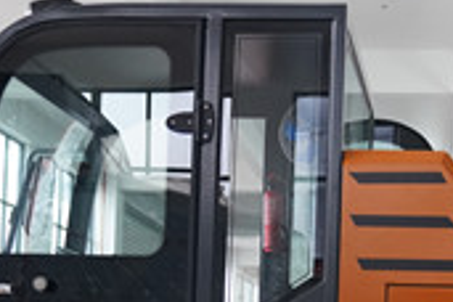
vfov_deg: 15.8
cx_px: 273
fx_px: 1057
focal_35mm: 84
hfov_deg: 24.1
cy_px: 344
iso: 2000
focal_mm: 24
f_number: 2.8
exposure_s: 1/160
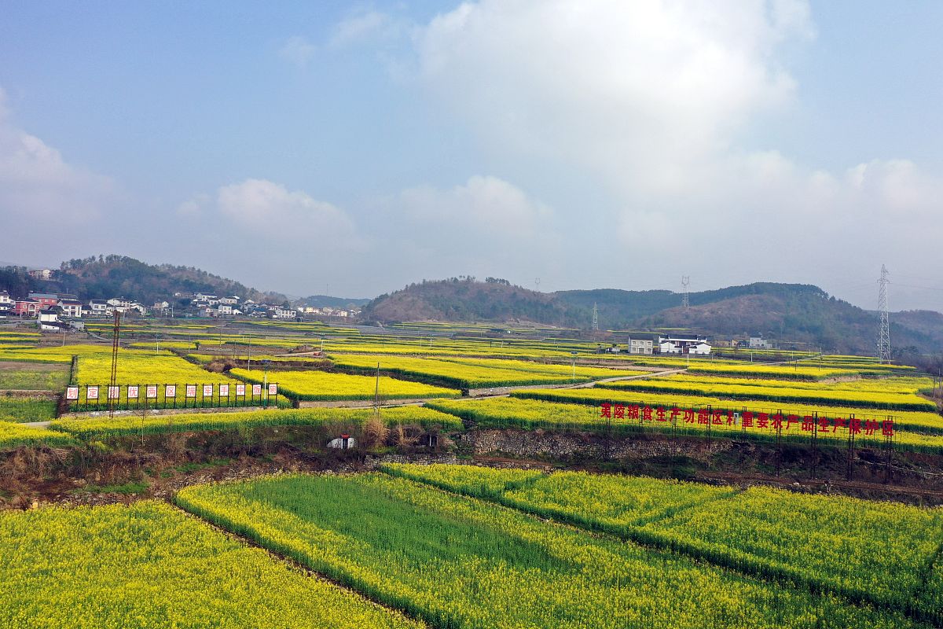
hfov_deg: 65.5
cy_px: 314
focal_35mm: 28
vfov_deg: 46.4
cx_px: 472
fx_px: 733
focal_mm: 10.26
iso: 100
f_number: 5.6
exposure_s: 1/500
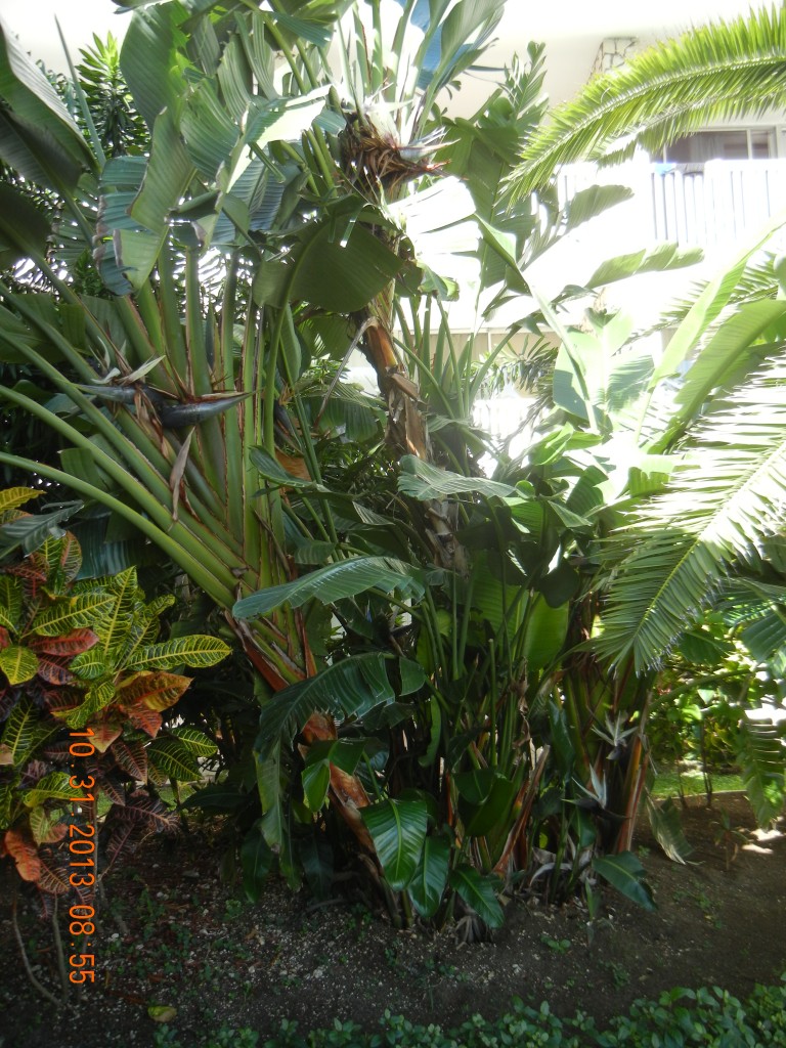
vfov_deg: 60.0
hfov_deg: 46.8
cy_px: 524
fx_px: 908
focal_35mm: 30
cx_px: 393
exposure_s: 1/170
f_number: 3.5
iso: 160
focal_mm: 5.4
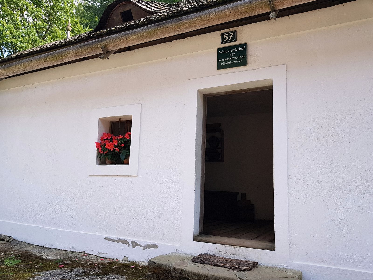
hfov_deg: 67.3
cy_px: 140
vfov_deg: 53.1
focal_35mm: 26
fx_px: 280
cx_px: 186
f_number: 1.7
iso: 50
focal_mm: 4.2
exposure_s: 1/626
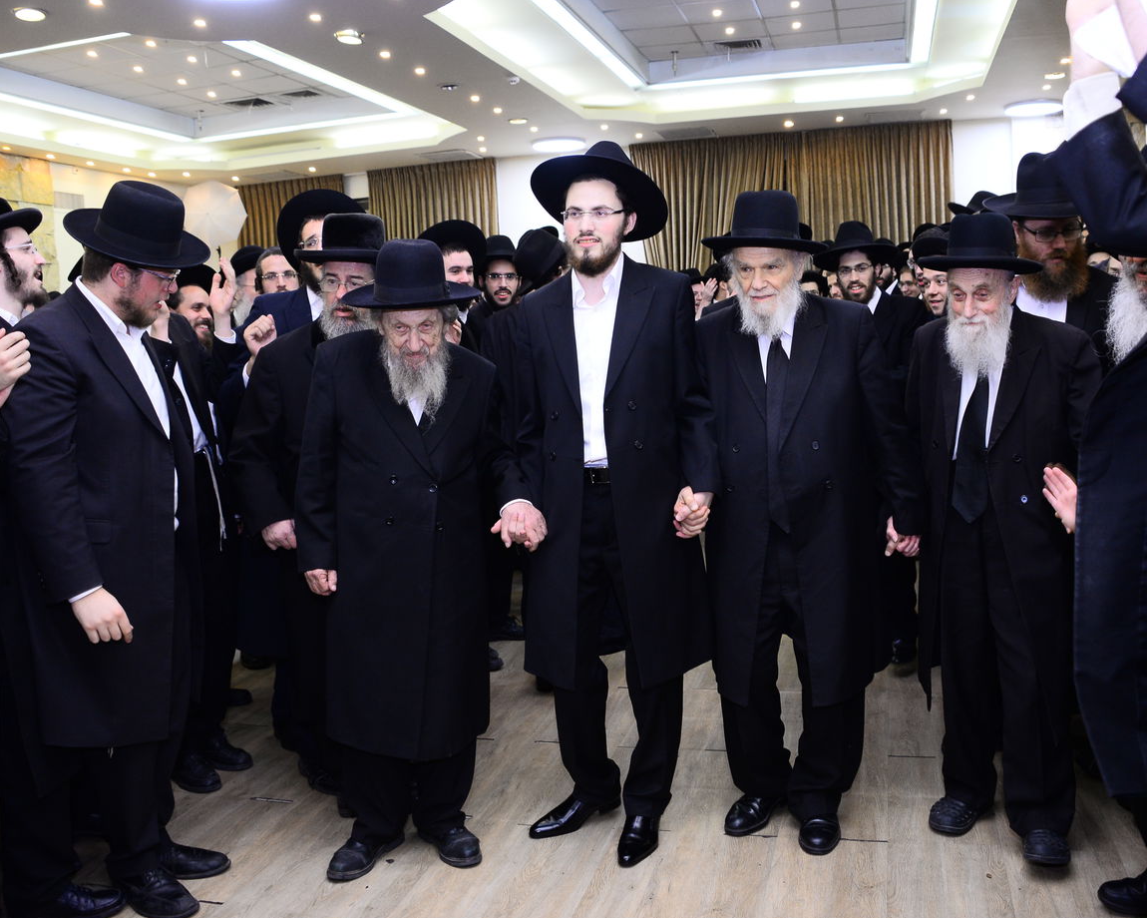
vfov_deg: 45.8
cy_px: 457
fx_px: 1086
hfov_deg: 55.6
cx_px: 632
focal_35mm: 32
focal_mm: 28
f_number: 5.6
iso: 1600
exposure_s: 1/100
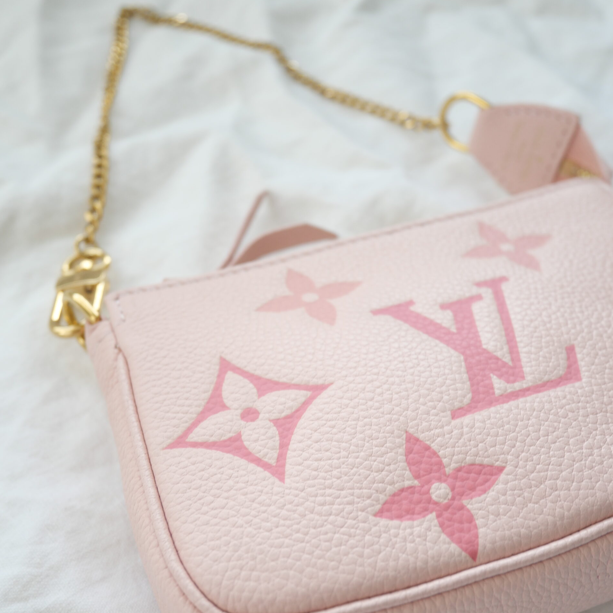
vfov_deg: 43.5
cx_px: 307
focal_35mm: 38
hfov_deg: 43.9
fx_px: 761
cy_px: 385
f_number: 3.9
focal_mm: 16
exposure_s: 1/60
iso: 320
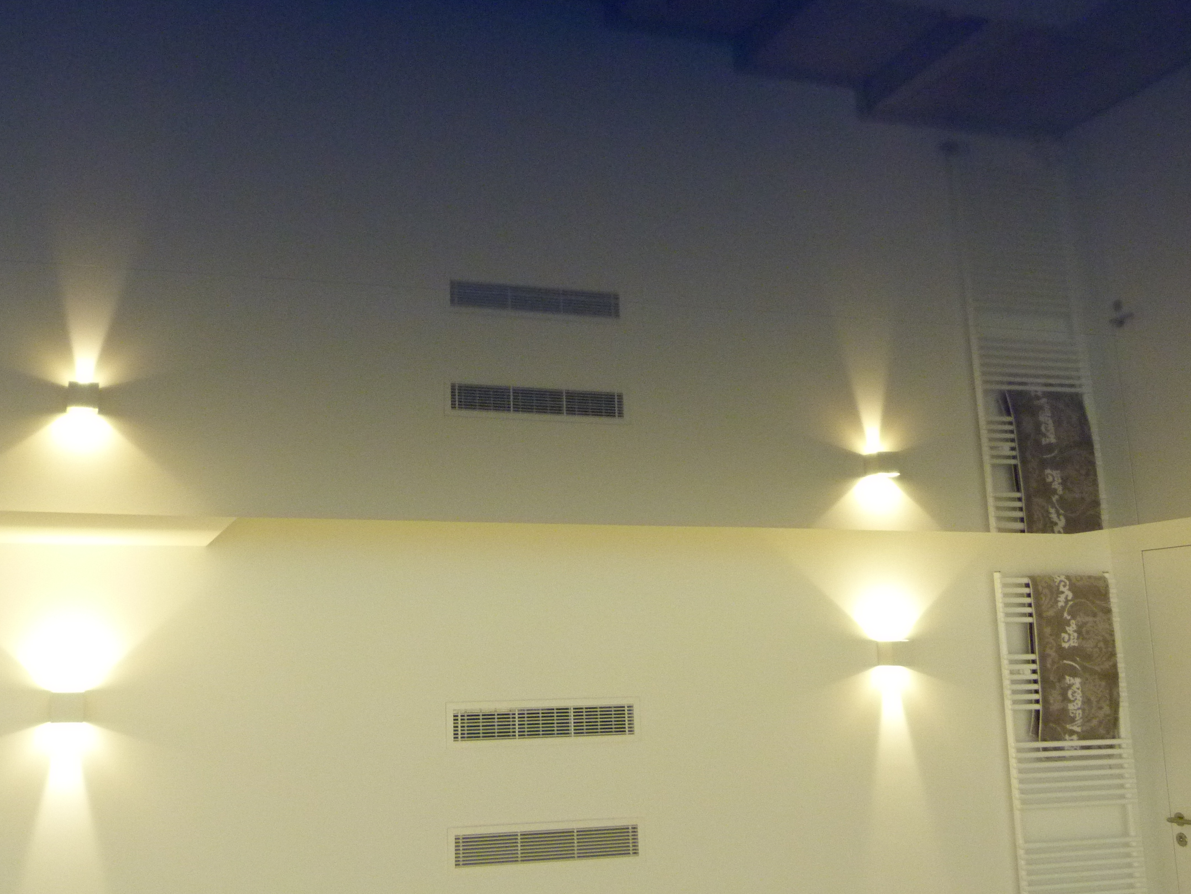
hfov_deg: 48.8
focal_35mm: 38
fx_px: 1307
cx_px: 508
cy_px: 389
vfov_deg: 37.7
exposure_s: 1/15
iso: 400
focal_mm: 5.7
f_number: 3
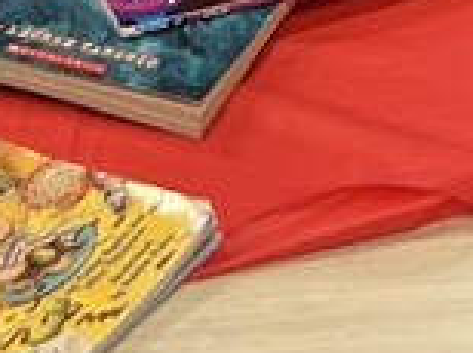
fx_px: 2360
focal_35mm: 173
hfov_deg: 11.1
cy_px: -534
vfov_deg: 7.9
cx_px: 624
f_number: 1.5
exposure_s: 1/60
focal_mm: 5.7
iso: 125
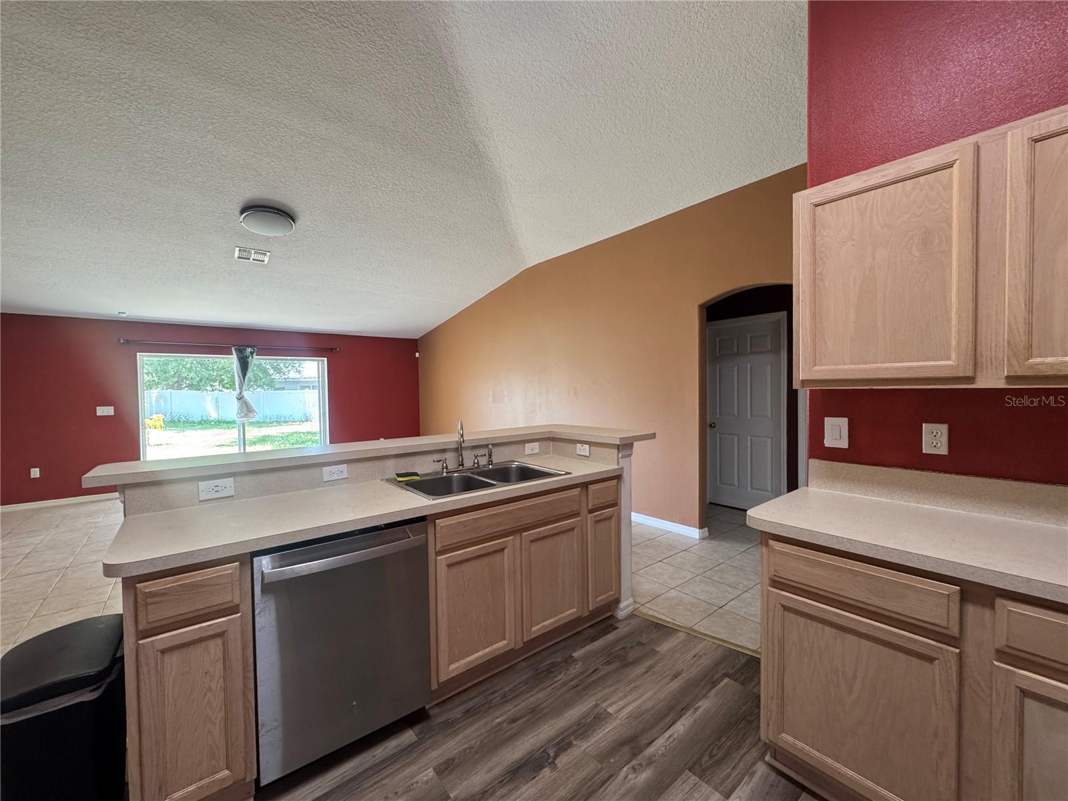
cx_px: 534
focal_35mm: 14
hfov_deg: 102.1
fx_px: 432
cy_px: 400
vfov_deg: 85.7
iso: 320
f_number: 2.2
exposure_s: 1/99
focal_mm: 2.22
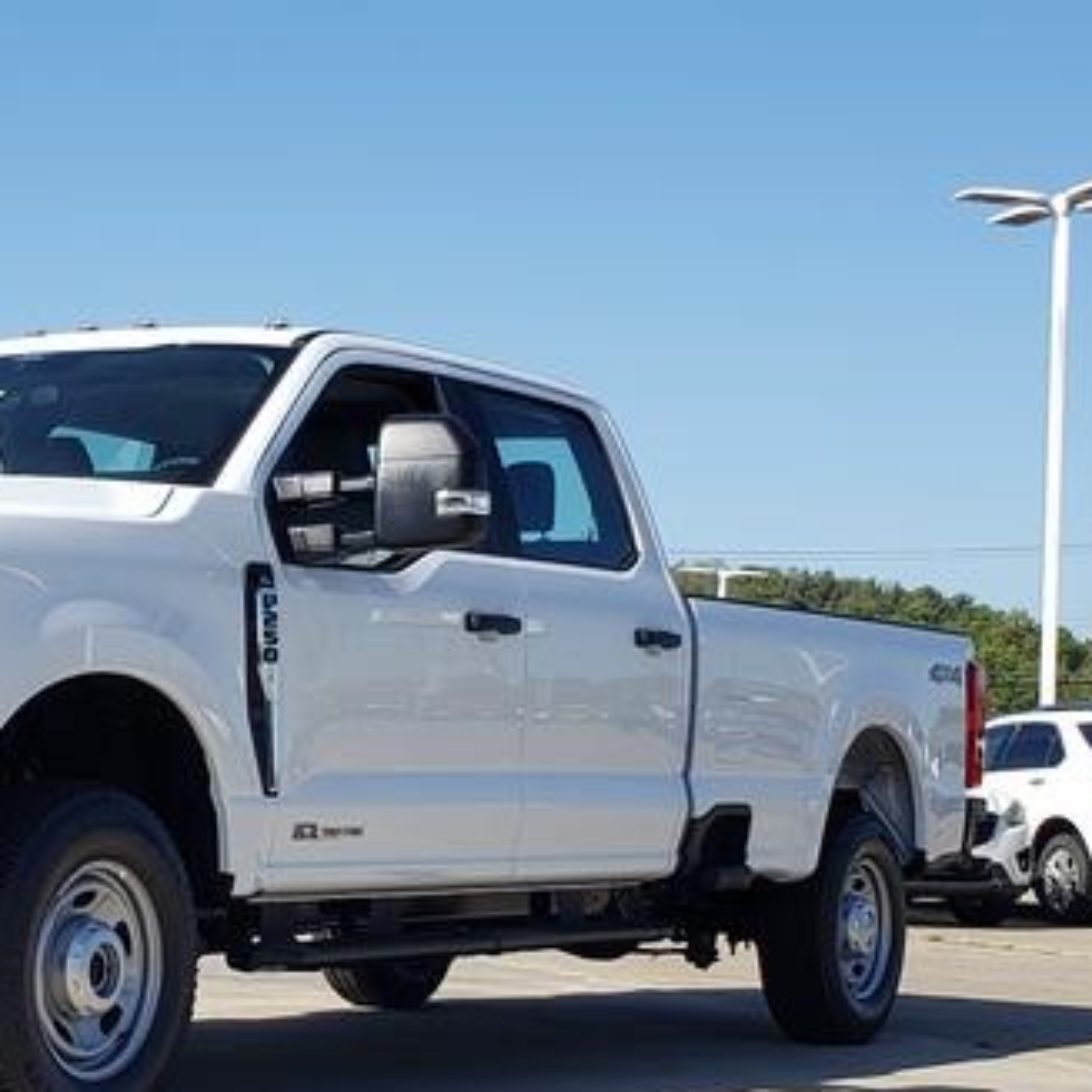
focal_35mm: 45
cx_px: 127
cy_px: 731
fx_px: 1606
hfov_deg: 35.5
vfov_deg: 37.1
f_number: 2.4
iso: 50
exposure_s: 1/1276
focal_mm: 4.3
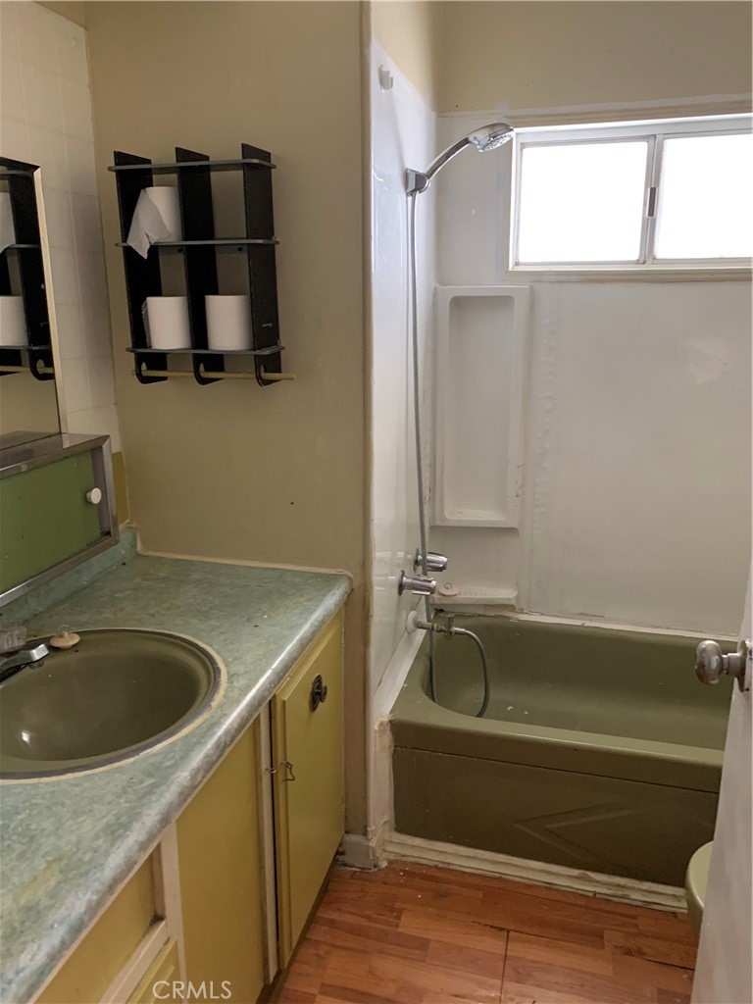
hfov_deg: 53.1
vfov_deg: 67.3
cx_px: 376
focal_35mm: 26
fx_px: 754
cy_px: 502
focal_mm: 4.25
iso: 400
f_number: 1.8
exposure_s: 1/43
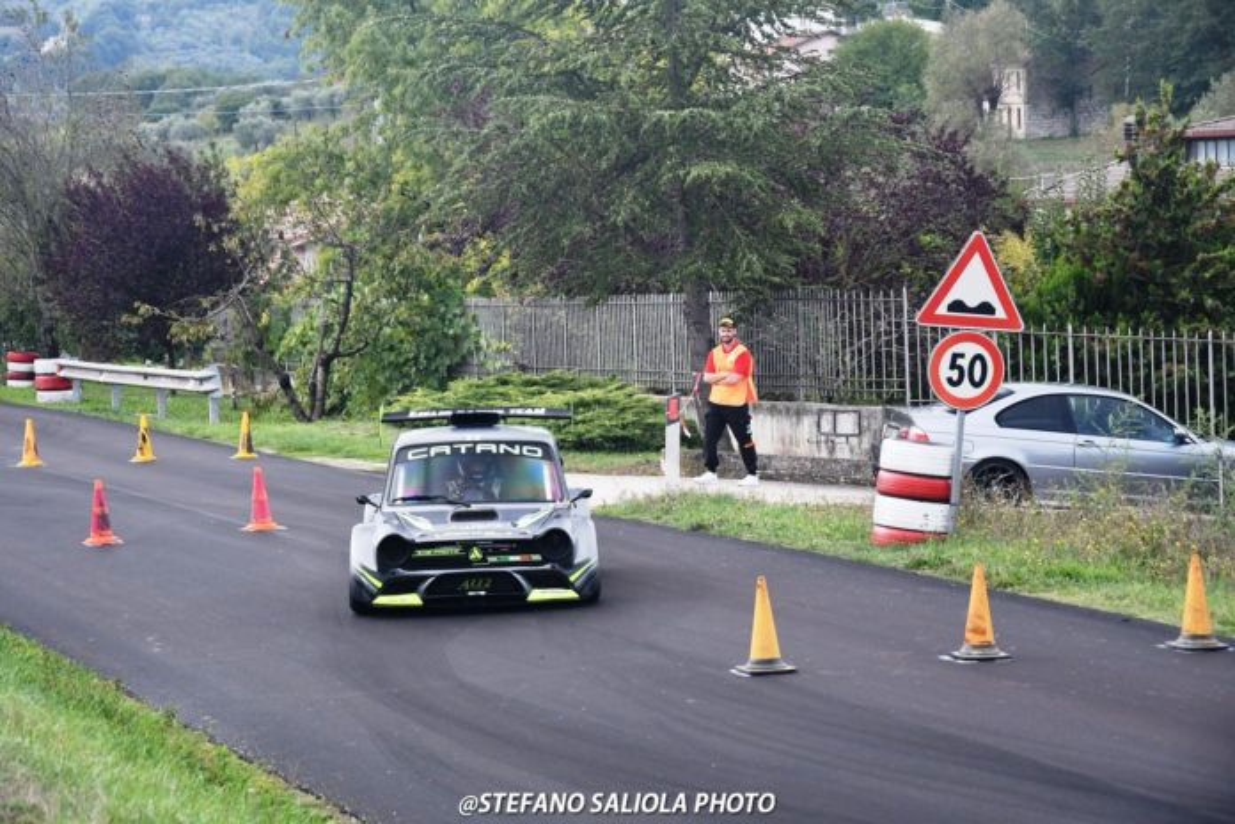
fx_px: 3602
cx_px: 618
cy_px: 412
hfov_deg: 19.5
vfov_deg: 13.0
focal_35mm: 105
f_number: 5.3
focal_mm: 70
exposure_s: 1/500
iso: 1000
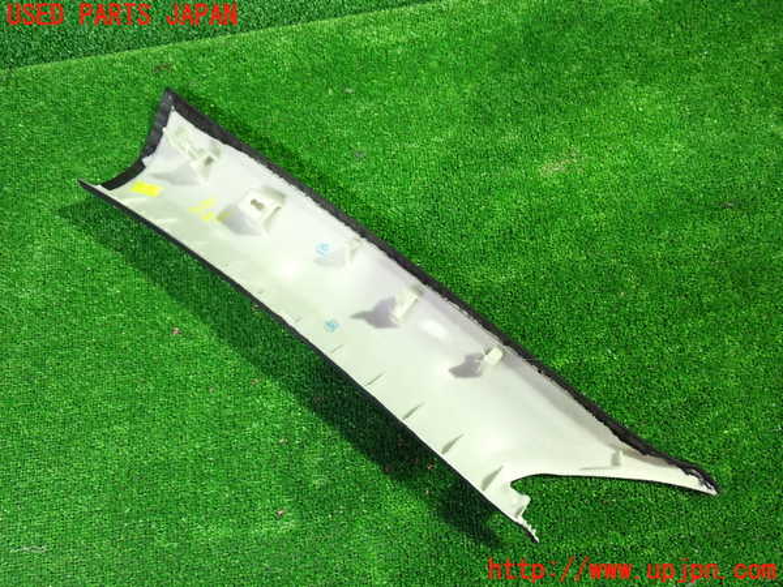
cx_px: 392
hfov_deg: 60.0
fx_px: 679
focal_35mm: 30
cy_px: 294
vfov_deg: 46.8
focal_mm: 5.4
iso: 800
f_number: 2.3
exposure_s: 1/30
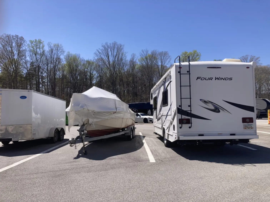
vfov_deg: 49.7
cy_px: 101
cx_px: 135
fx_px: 218
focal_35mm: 28
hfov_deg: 63.4
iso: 20
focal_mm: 3.99
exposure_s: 1/3040
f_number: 1.8
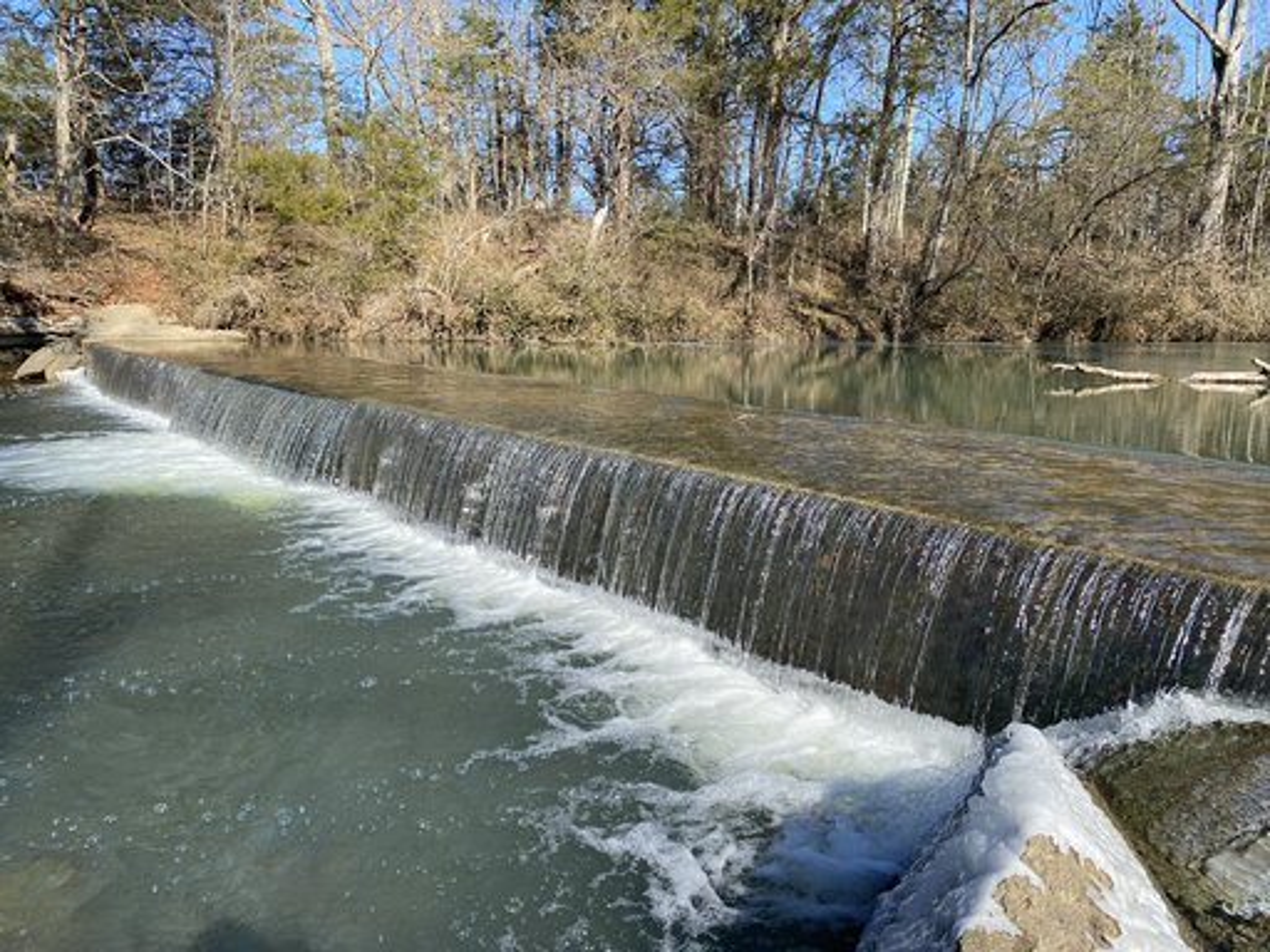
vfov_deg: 53.1
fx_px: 954
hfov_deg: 67.3
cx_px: 635
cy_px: 476
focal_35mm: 26
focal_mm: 4.25
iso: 32
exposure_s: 1/1464
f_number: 1.8
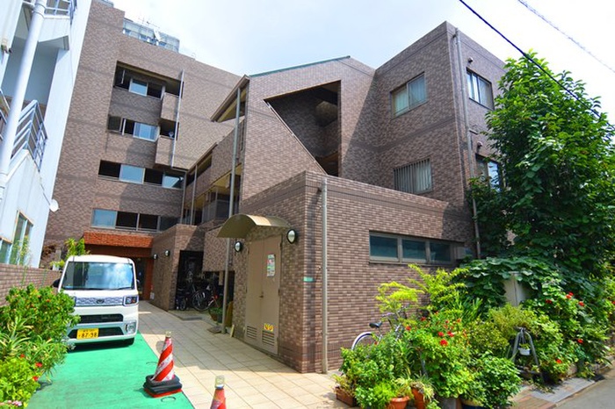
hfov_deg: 90.0
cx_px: 308
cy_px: 204
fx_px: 307
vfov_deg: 67.3
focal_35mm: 18
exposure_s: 1/250
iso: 100
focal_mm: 12
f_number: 8
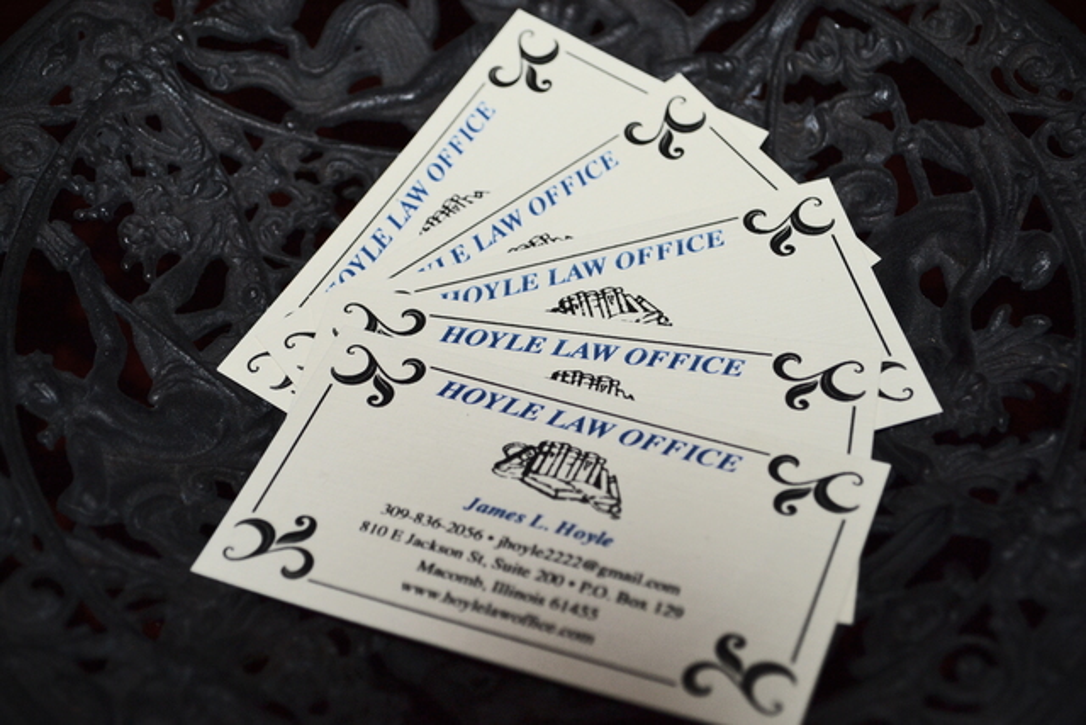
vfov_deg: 22.6
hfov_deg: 33.4
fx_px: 1810
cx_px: 543
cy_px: 362
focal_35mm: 60
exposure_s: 1/60
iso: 360
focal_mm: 40
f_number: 5.3
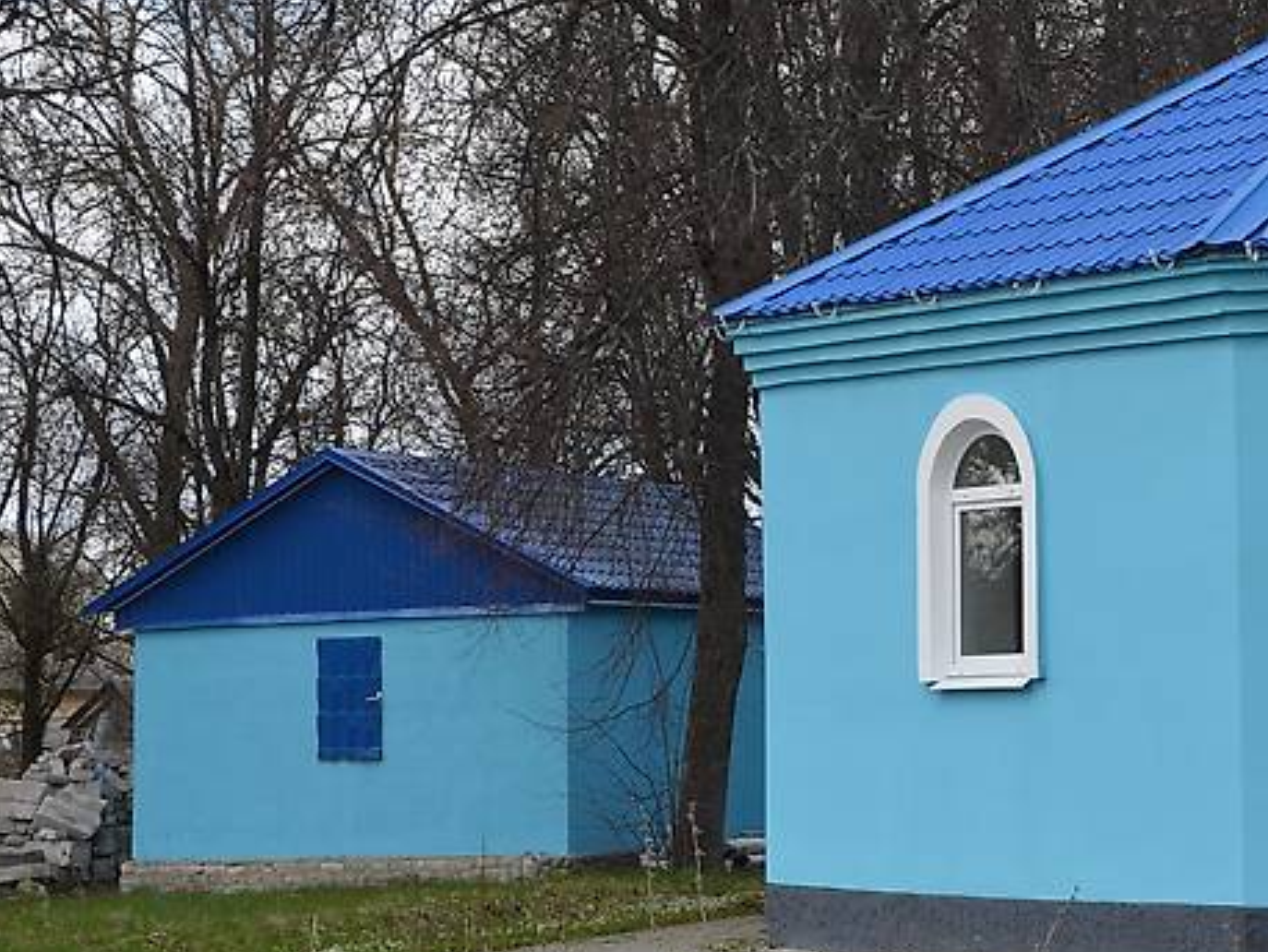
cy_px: 405
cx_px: 1384
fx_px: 3592
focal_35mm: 98
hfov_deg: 19.2
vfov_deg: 15.1
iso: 160
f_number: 8
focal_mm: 26
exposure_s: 1/250
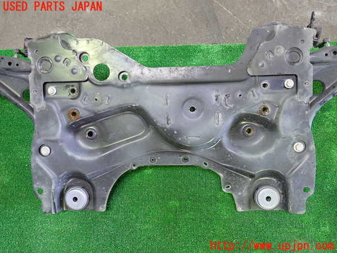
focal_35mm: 30
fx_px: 292
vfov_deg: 46.8
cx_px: 168
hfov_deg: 60.0
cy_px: 126
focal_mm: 5.4
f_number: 2.3
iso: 500
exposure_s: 1/30
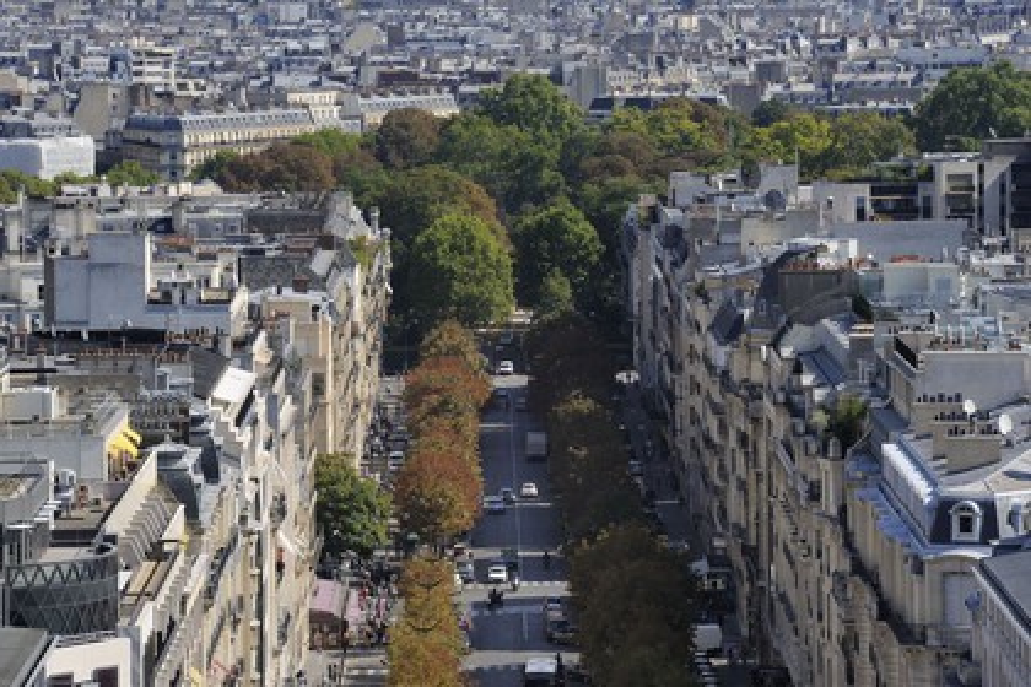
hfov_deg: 10.3
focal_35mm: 200
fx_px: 5727
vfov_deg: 6.9
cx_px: 516
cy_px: 344
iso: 200
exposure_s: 1/250
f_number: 9
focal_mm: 200
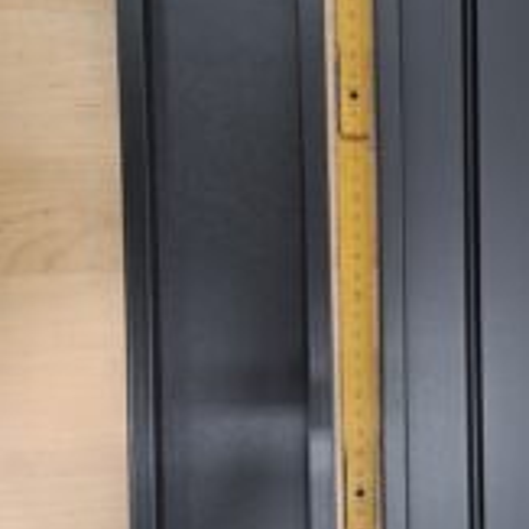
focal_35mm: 50
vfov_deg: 34.0
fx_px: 864
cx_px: 406
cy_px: 295
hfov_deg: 33.3
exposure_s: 1/33
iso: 250
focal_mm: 5.54
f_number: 1.8
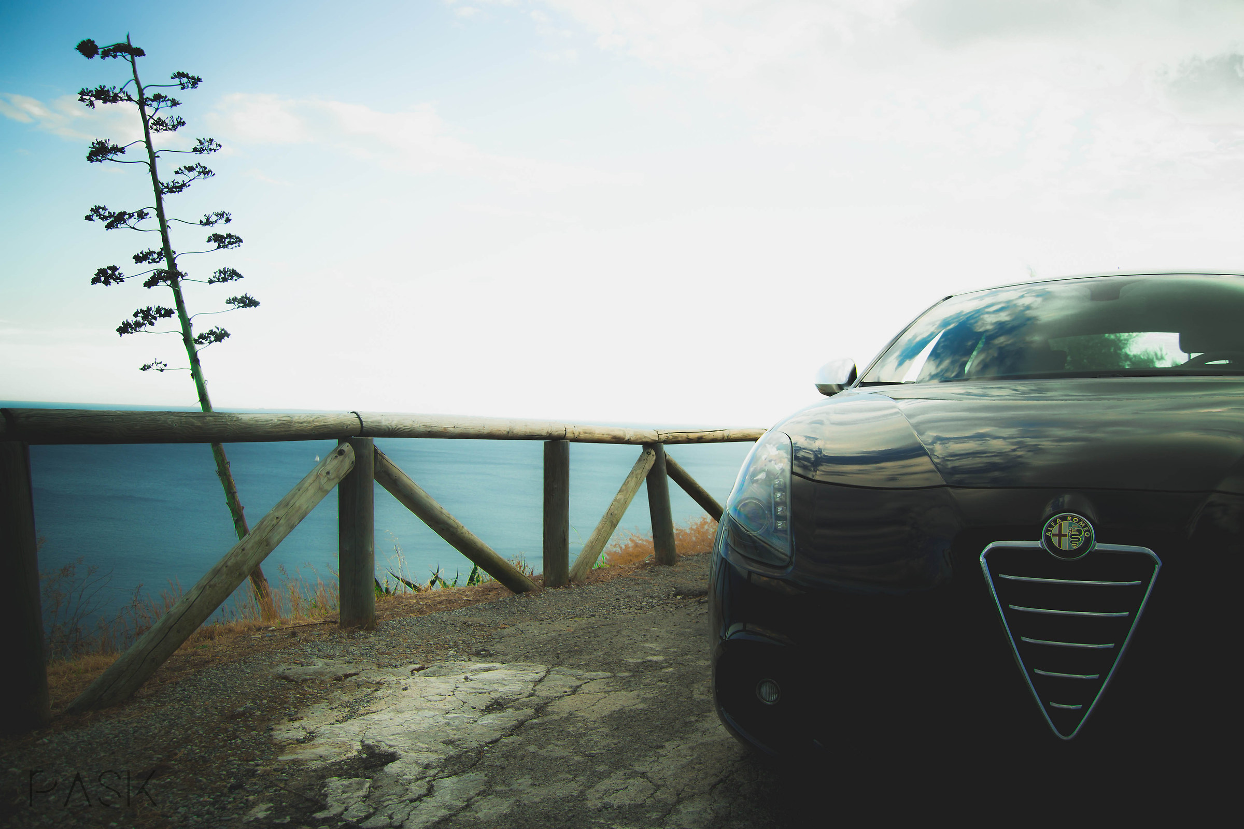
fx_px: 933
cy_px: 414
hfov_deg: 67.4
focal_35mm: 27
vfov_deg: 47.9
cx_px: 622
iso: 100
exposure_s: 1/125
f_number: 5
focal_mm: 18
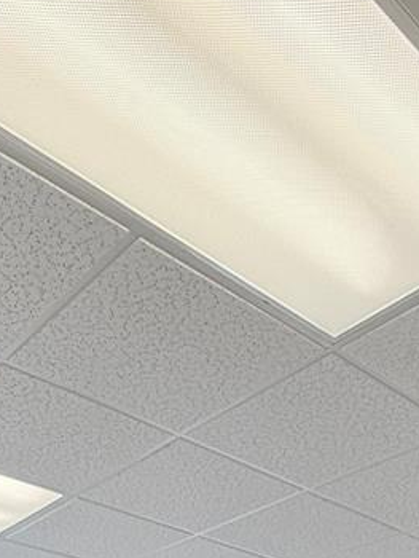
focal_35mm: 48
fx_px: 774
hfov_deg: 30.3
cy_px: 856
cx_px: 185
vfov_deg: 26.8
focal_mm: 2.22
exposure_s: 1/120
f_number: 2.2
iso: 320
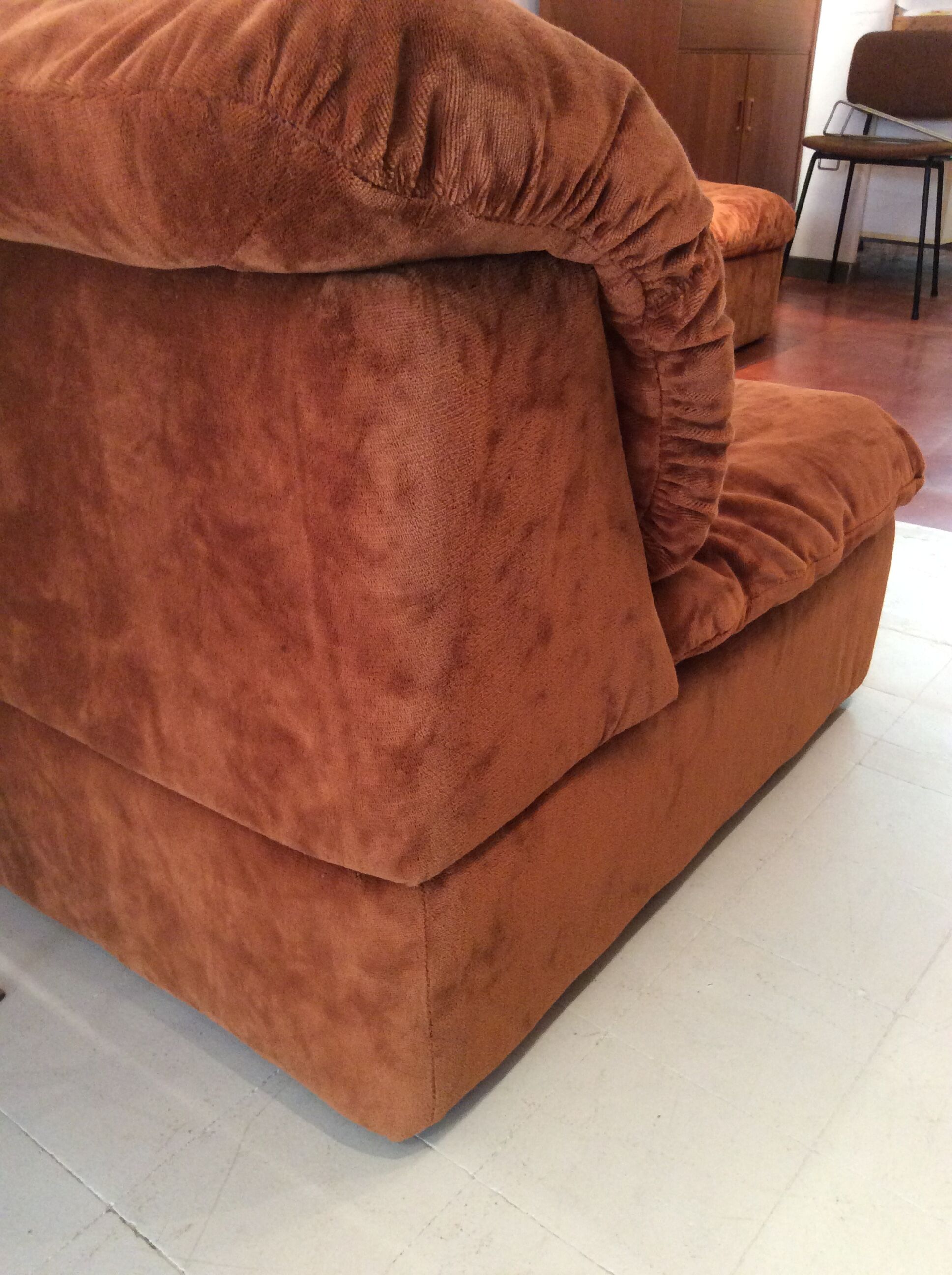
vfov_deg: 56.9
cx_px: 476
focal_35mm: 32
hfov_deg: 44.1
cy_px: 638
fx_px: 1177
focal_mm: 3.3
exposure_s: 1/25
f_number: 2.4
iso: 200
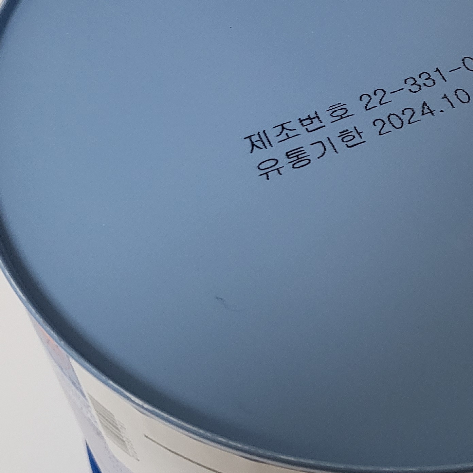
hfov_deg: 25.6
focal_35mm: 66
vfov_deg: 25.8
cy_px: 113
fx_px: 1020
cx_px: 386
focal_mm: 4.25
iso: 200
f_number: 1.8
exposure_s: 1/60
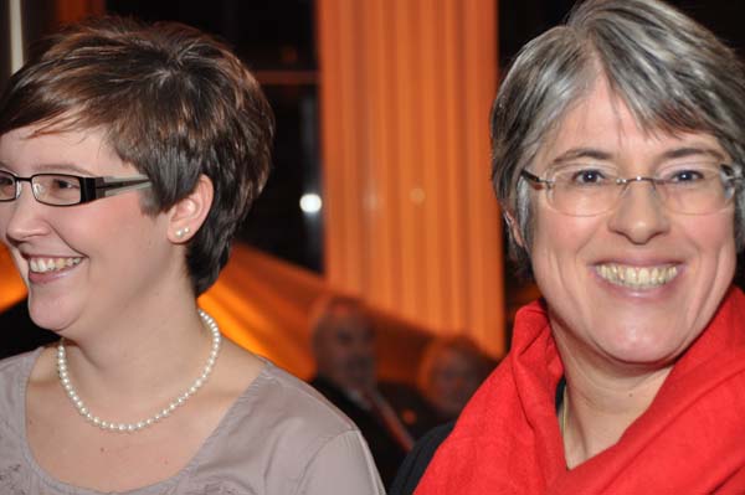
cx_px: 372
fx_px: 2171
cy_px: 248
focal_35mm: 105
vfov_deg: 13.0
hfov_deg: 19.5
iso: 560
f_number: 5
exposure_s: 1/60
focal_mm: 70
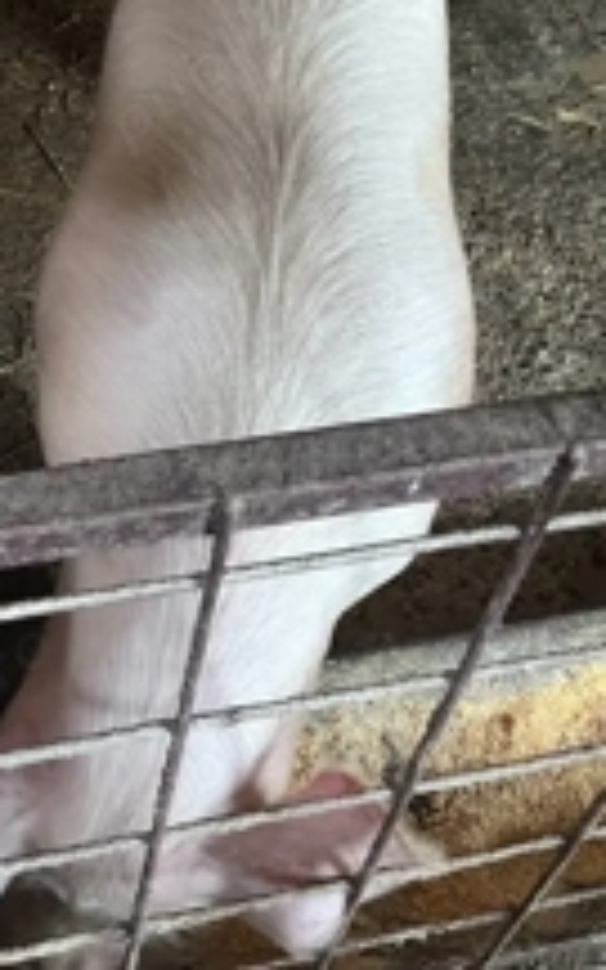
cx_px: -4
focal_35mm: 51
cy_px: 90
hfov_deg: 24.2
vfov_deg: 36.9
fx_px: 1348
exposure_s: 1/60
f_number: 1.6
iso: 500
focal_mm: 5.1
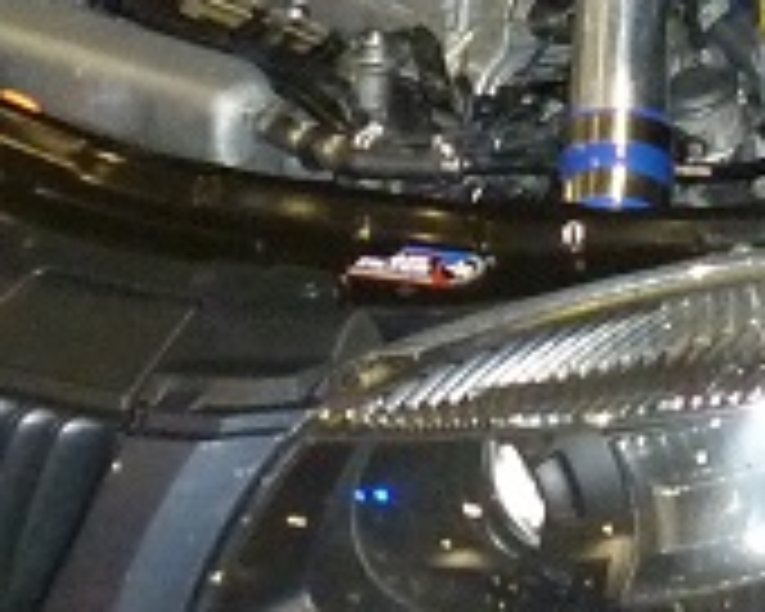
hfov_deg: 9.9
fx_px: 4279
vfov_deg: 8.1
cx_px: 1170
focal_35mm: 189
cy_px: -176
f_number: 2.8
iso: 500
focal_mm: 5.5
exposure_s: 1/30
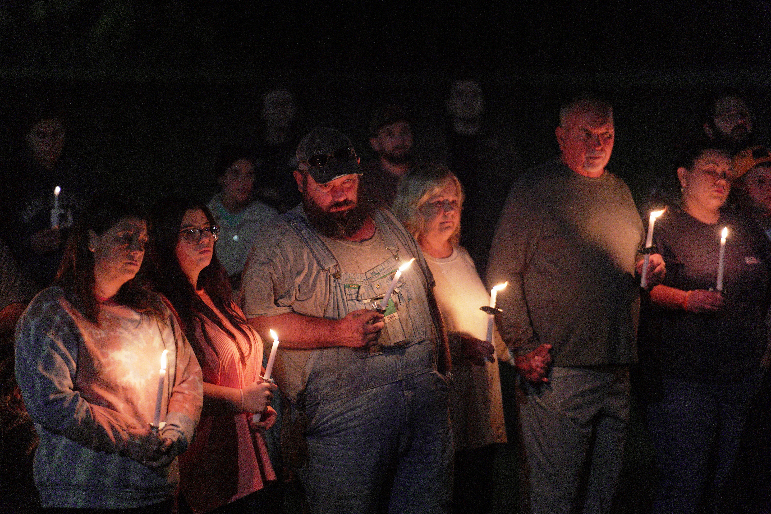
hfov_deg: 13.7
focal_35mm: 150
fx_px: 3212
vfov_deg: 9.1
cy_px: 257
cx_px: 386
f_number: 2.8
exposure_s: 1/100
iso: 2000
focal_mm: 150
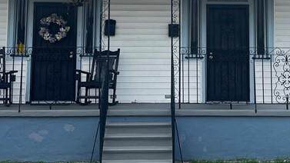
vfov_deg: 15.4
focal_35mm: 77
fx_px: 592
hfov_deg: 27.5
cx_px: 172
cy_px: 1
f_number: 1.6
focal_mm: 5.1
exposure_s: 1/1199
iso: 50
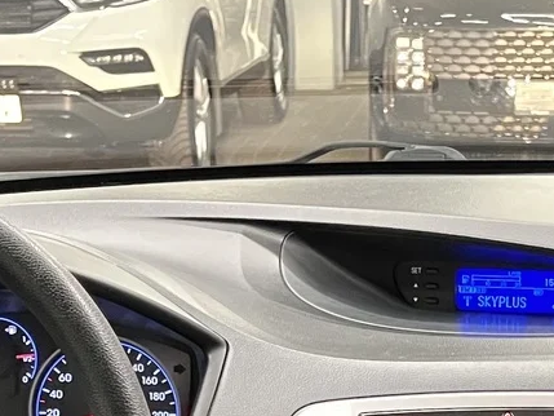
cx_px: 429
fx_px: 1553
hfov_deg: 20.0
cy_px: 726
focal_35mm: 97
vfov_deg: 13.8
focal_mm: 5.1
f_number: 1.6
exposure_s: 1/33
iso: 500
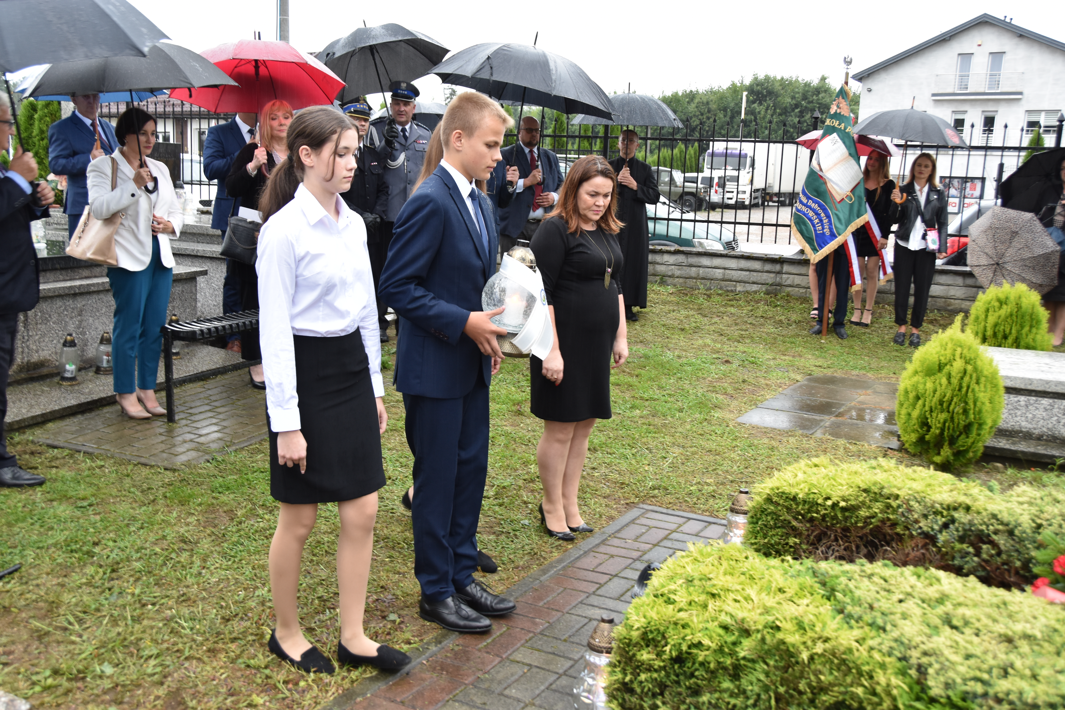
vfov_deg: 40.0
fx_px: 976
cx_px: 532
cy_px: 355
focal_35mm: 33
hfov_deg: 57.2
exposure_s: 1/30
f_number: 3.8
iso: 450
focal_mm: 22
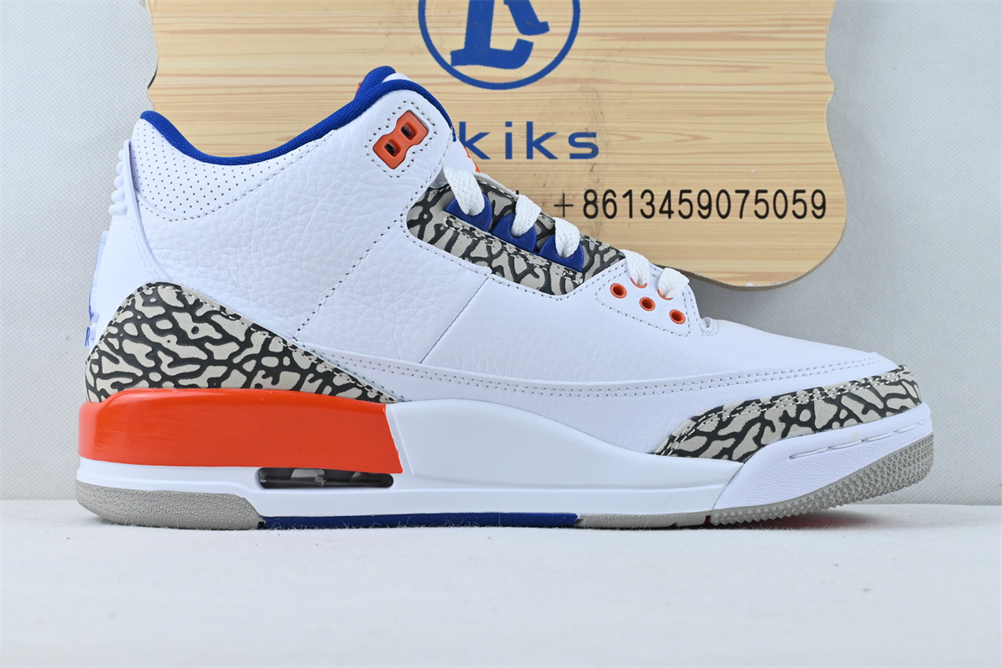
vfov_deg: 24.4
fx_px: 1545
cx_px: 501
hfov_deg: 35.9
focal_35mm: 56
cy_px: 334
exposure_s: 1/160
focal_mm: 37
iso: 1000
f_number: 10
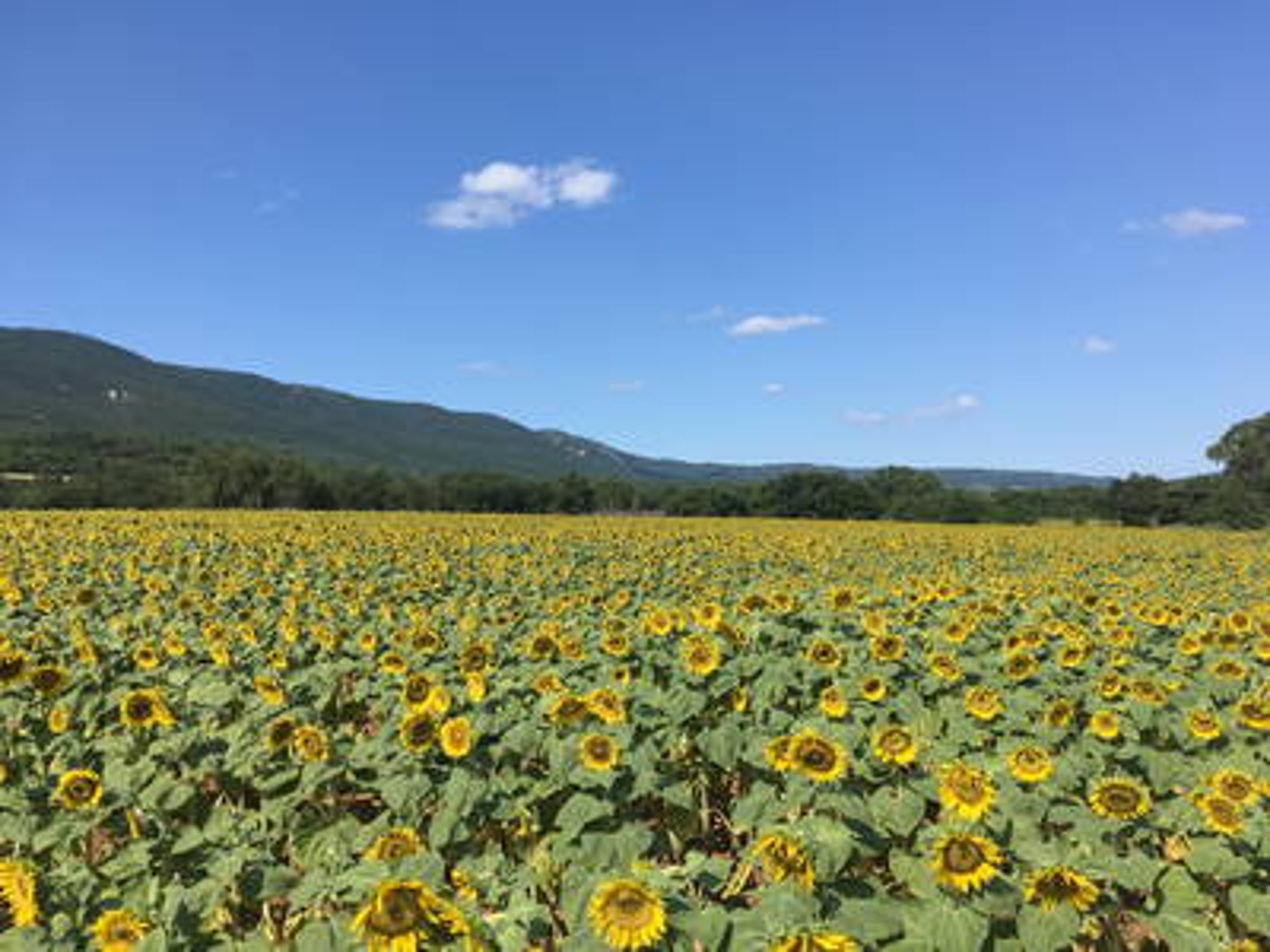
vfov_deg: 48.2
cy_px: 476
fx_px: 1064
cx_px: 635
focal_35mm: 29
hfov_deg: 61.7
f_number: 2.2
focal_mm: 4.15
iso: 25
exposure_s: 1/1748
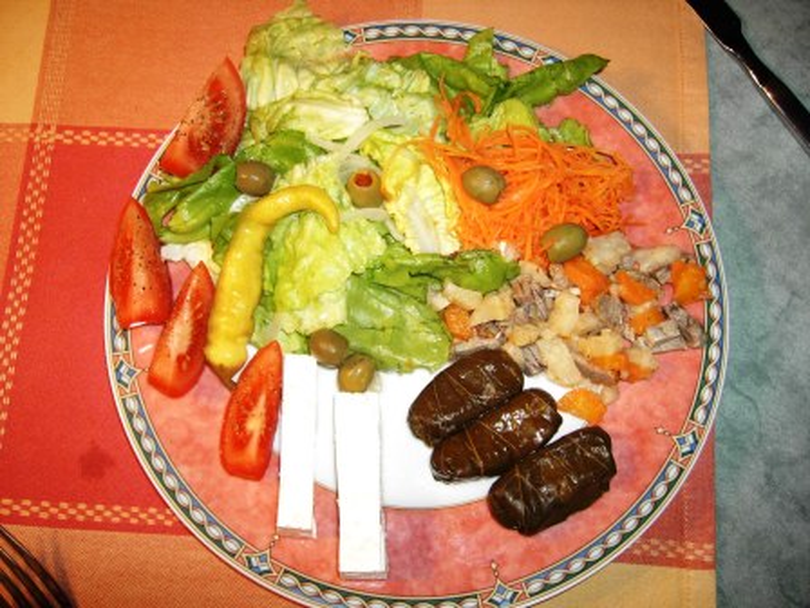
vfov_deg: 40.7
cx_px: 405
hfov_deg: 52.6
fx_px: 819
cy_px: 304
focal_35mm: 35
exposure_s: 1/20
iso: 50
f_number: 2.8
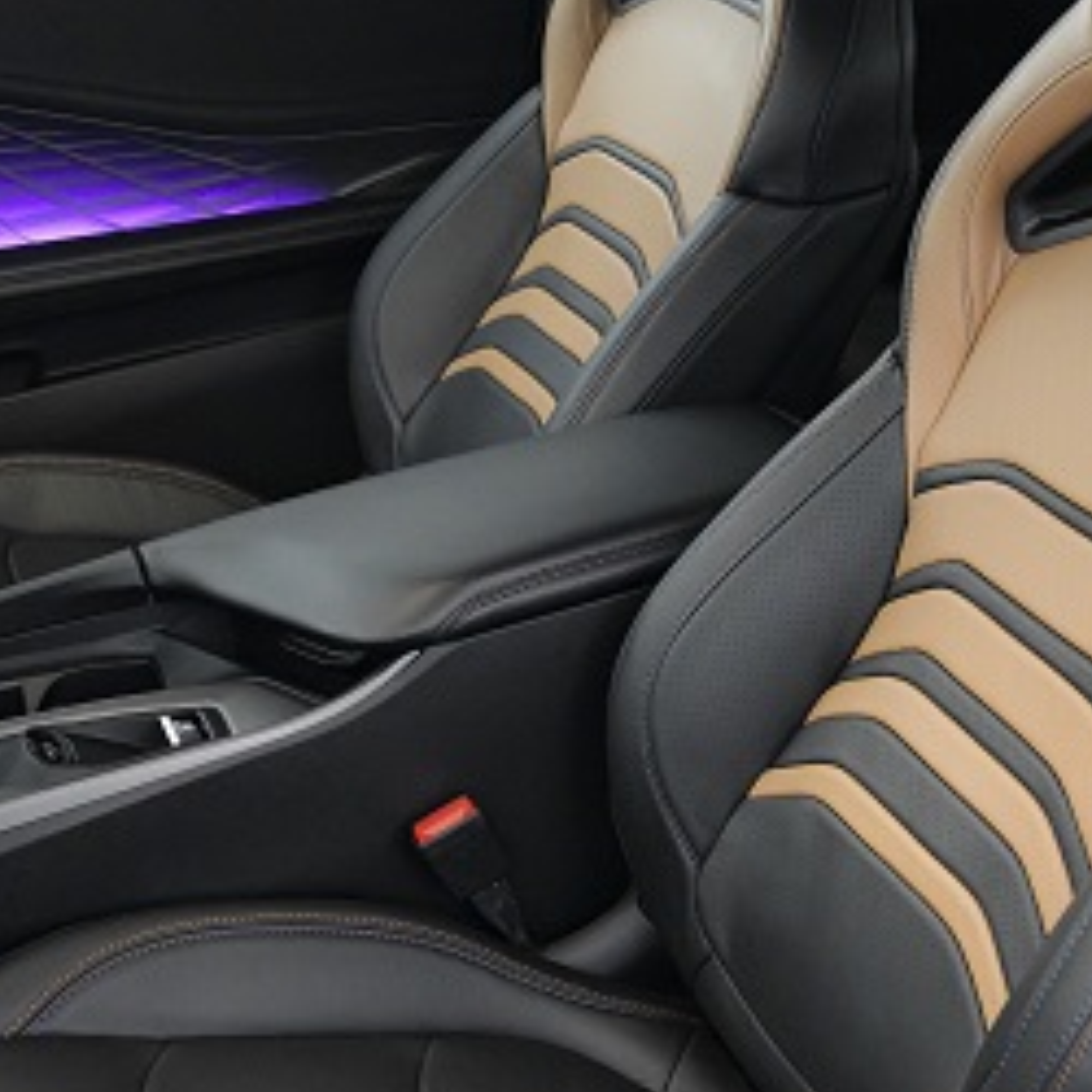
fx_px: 2034
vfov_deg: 29.9
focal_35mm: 57
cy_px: 708
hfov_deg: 29.8
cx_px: 756
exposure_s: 1/30
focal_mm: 24
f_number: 4
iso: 8000
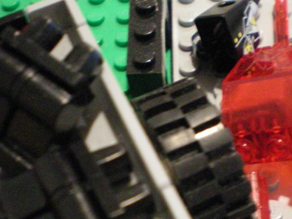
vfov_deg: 19.1
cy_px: 129
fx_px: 649
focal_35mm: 77
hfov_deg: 24.9
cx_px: 241
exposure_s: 1/10
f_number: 3.1
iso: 400
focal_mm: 6.3
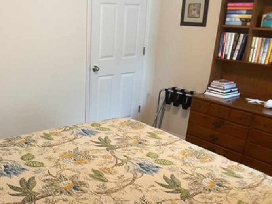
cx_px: 57
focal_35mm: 54
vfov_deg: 26.9
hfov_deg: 34.5
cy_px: 131
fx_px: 425
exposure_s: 1/60
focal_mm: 3
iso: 80
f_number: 1.8
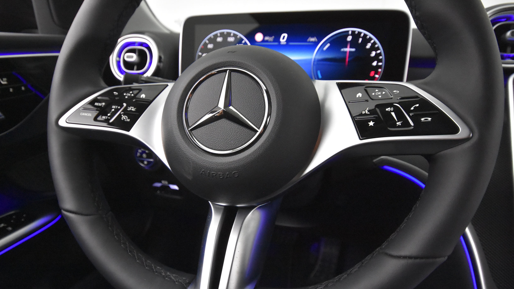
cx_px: 257
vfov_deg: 54.6
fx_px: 280
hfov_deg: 85.1
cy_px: 155
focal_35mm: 21
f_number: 4.5
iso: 6400
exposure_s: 1/60
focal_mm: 13
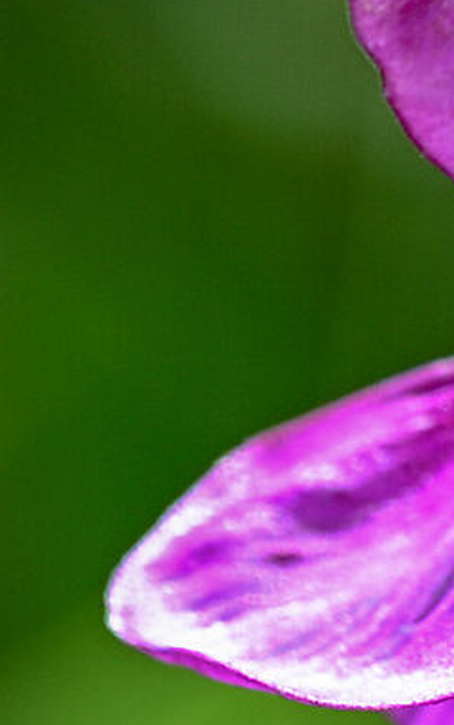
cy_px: -529
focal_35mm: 1148
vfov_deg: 1.8
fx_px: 22684
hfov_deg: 1.1
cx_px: 2172
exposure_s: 1/200
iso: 200
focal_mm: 180
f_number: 13
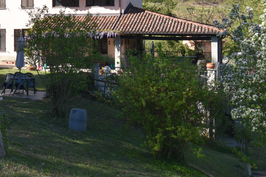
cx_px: 30
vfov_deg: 21.6
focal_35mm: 61
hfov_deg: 31.5
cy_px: 8
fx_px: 451
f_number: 7.1
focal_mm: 20
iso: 100
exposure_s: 1/200
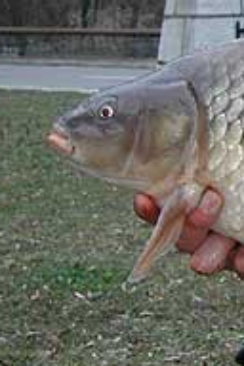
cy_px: 77
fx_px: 1047
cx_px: 396
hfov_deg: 12.5
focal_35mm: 103
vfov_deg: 19.6
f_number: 2.8
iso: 100
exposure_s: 1/30
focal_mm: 8
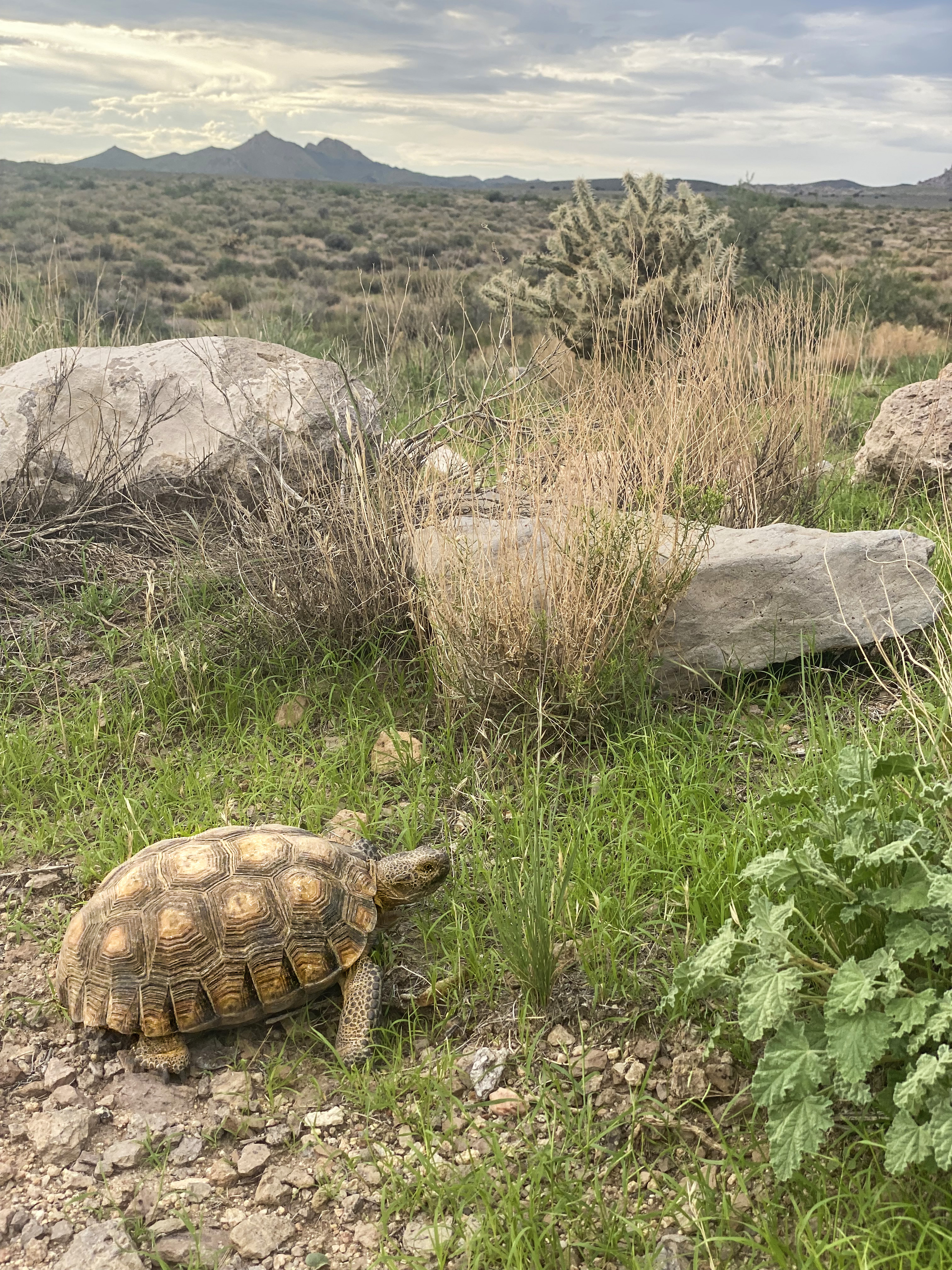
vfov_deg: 36.8
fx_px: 1907
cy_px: 635
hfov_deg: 28.0
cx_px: 476
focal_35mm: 52
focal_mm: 6
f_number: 2
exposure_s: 1/421
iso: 20
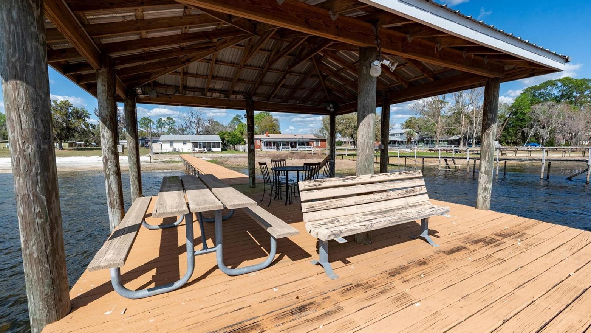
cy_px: 171
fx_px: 235
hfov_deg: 103.0
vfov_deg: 70.5
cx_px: 292
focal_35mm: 15
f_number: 8
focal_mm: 14
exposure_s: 1/6400
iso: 400
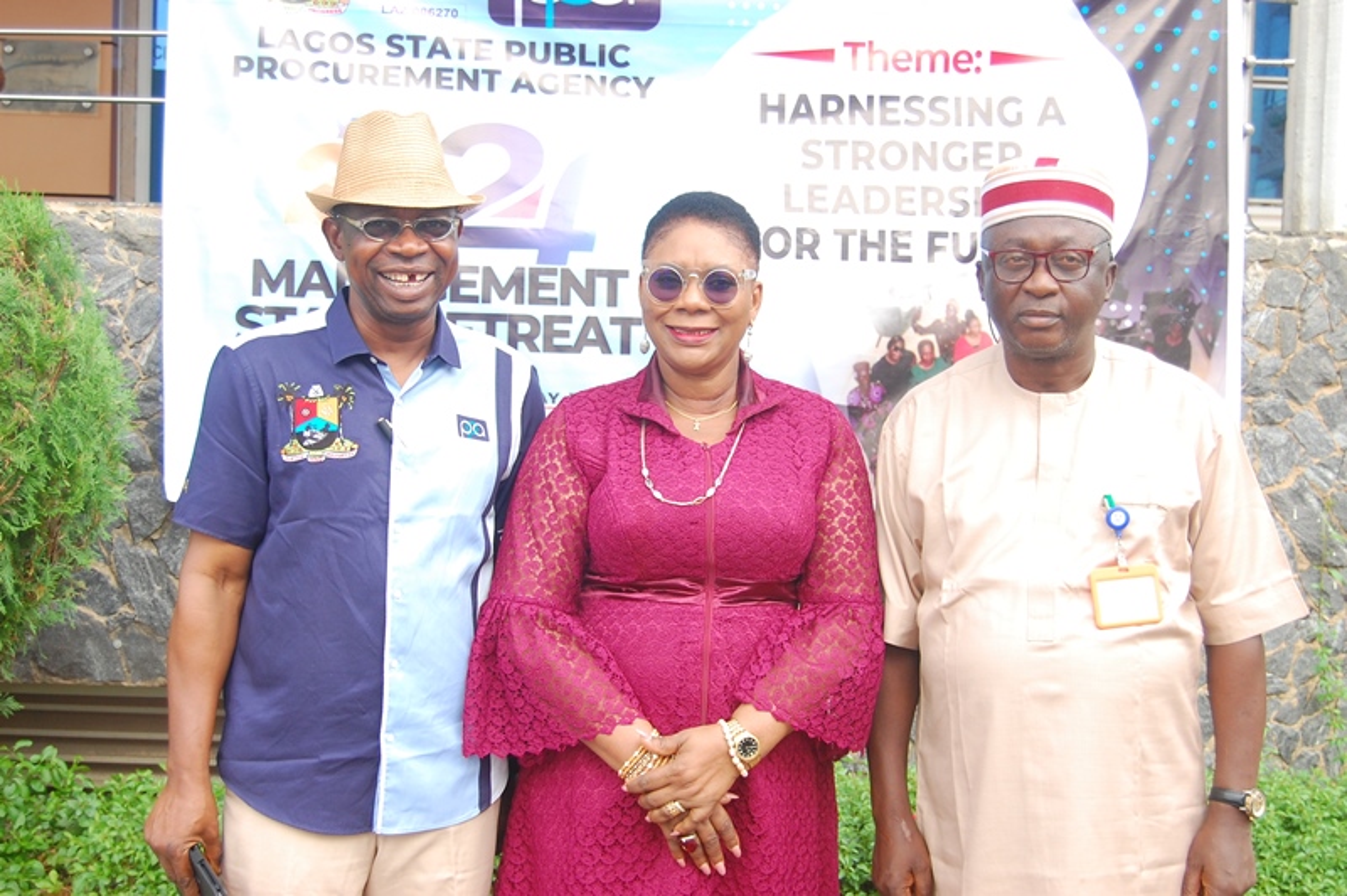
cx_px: 674
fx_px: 1963
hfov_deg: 37.9
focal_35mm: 52
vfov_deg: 25.7
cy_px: 448
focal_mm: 35
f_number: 4.8
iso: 400
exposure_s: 1/250
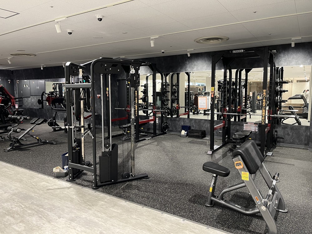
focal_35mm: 26
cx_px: 156
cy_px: 117
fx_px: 234
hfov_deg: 67.3
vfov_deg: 53.1
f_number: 1.6
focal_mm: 5.1
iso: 200
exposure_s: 1/42
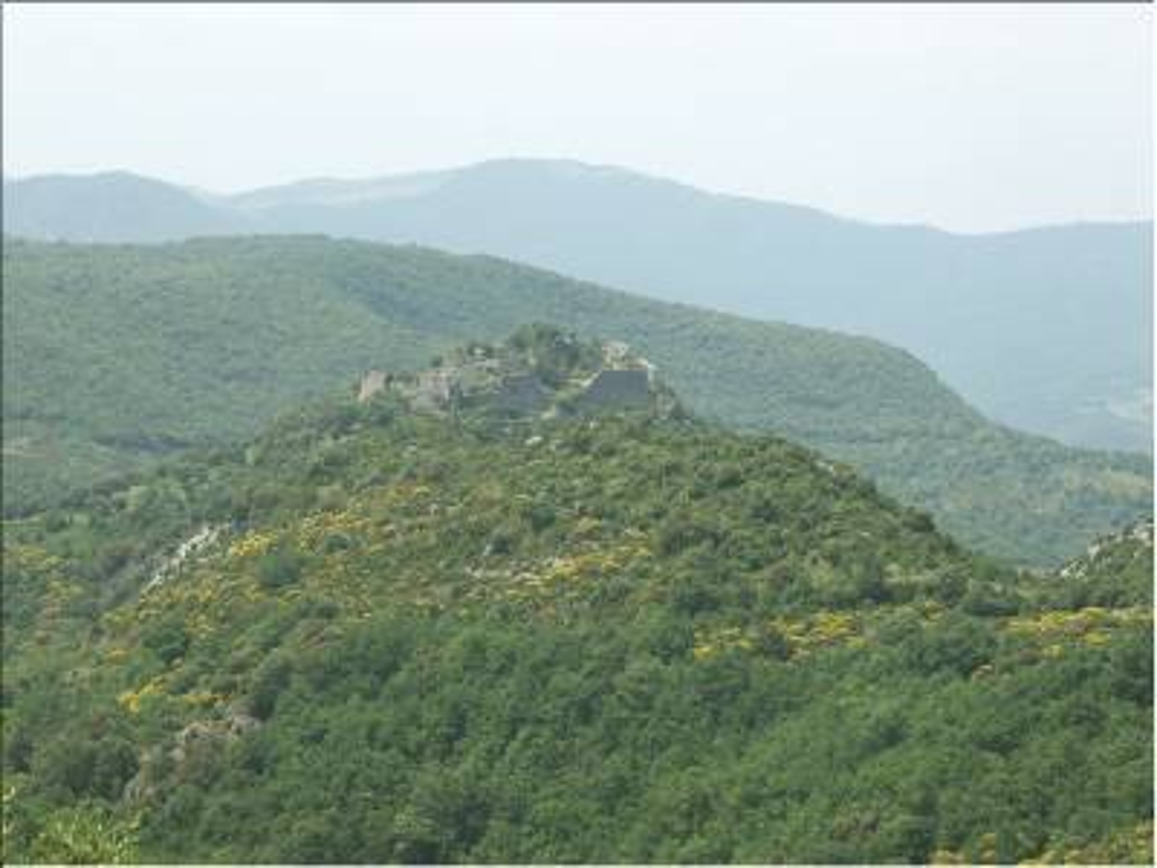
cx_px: 578
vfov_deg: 12.9
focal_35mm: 115
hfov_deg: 17.1
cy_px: 434
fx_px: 3844
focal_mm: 28.6
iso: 100
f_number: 5.6
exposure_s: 1/500
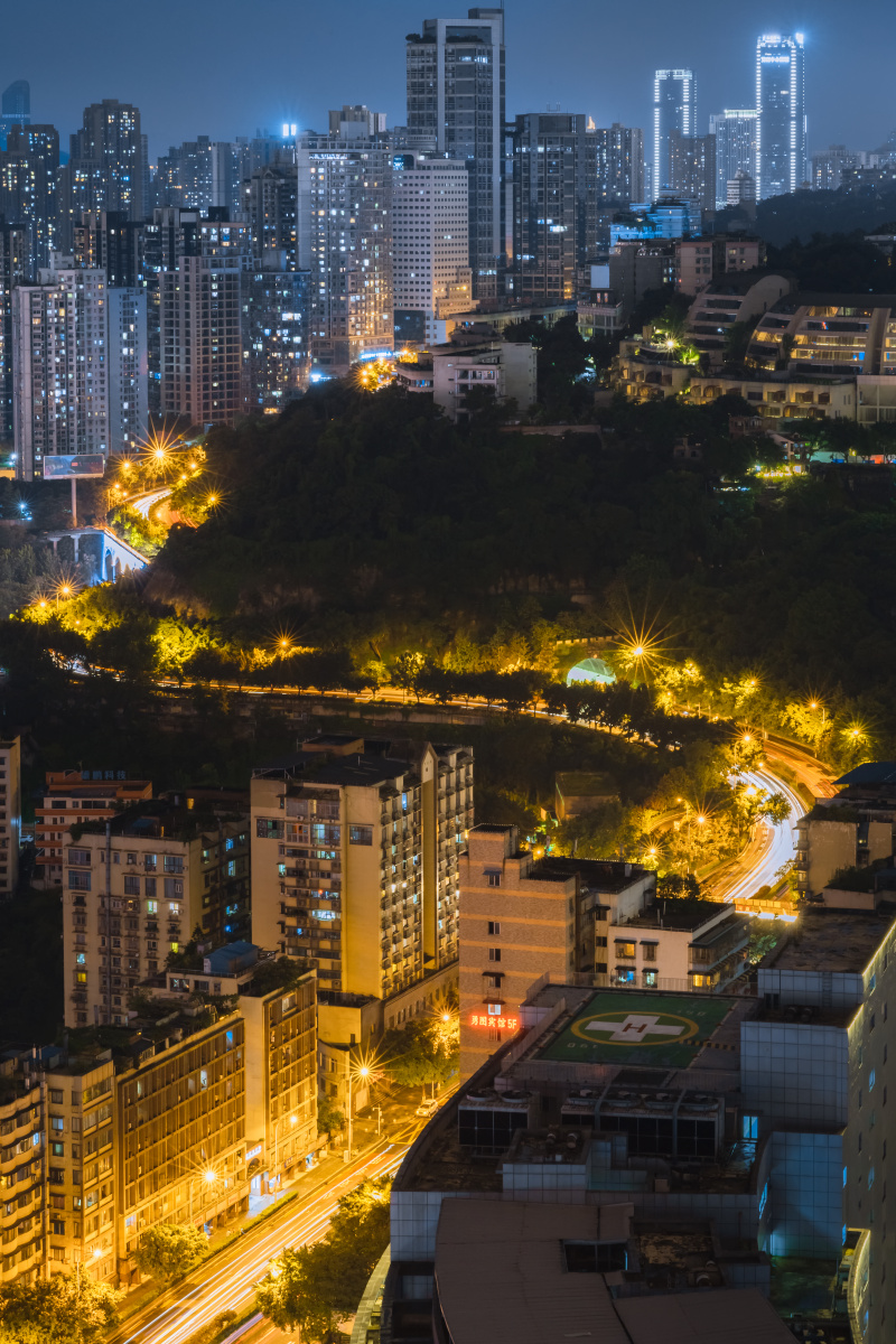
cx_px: 448
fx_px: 3173
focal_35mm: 85
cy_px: 672
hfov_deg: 16.1
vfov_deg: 23.9
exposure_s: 20
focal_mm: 85
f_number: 18
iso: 500
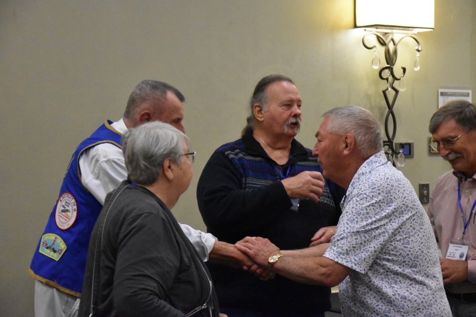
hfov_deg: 20.6
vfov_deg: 13.8
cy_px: 158
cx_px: 238
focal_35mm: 99
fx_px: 1309
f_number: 5.3
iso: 7200
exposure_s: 1/125
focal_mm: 66
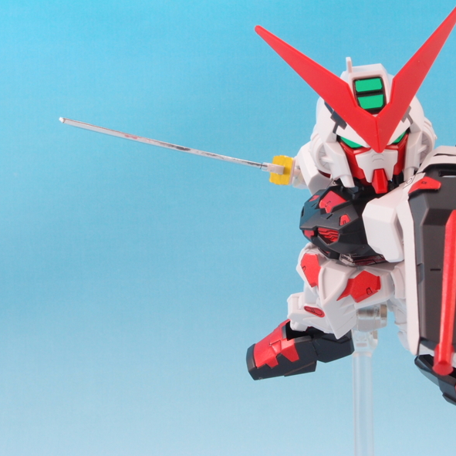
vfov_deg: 31.1
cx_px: 303
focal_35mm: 55
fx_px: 820
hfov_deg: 30.9
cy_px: 231
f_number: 8
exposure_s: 1/1.3
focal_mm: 9.87
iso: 100
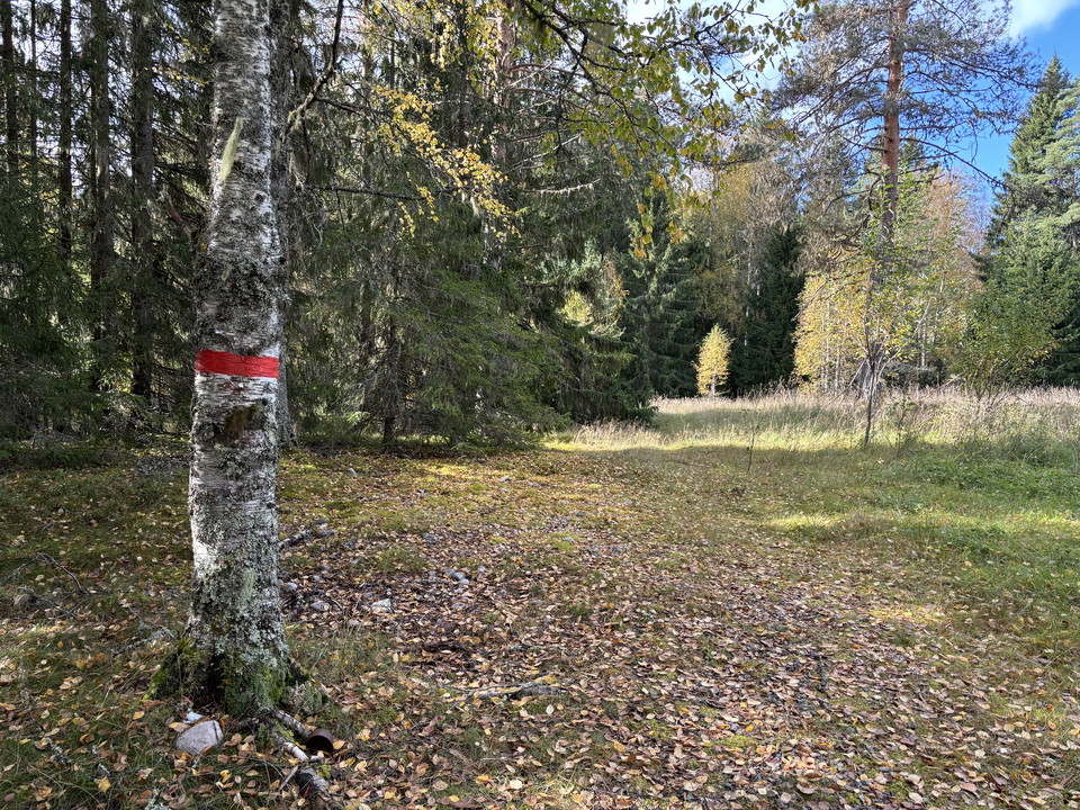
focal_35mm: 26
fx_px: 811
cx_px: 540
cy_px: 405
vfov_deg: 53.1
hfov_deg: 67.3
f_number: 1.6
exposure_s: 1/182
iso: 50
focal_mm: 5.96
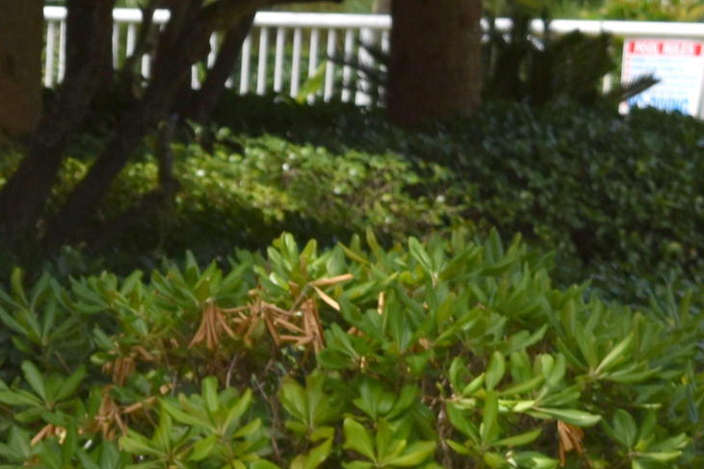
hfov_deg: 8.3
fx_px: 4575
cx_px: -720
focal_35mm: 234
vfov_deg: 5.8
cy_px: 743
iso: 125
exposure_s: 1/200
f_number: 10
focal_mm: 38
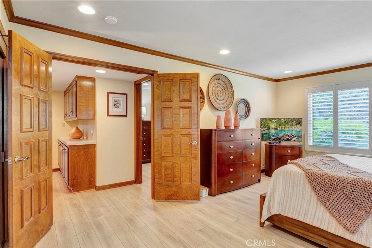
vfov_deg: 67.3
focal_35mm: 18
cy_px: 124
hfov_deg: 90.0
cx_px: 186
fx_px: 186
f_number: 14
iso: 400
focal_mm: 12
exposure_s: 1/1.67
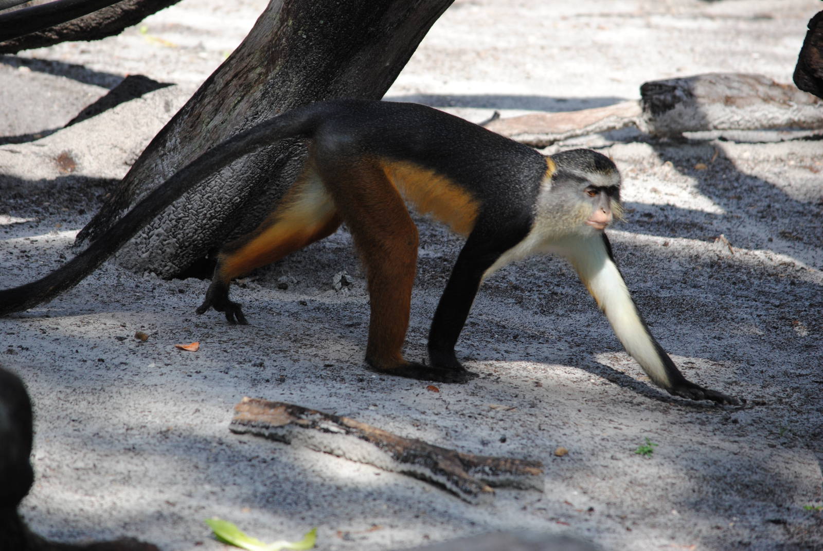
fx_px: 6351
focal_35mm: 278
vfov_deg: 5.0
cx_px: 412
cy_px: 276
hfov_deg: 7.4
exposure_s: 1/500
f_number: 5
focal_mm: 185
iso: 200
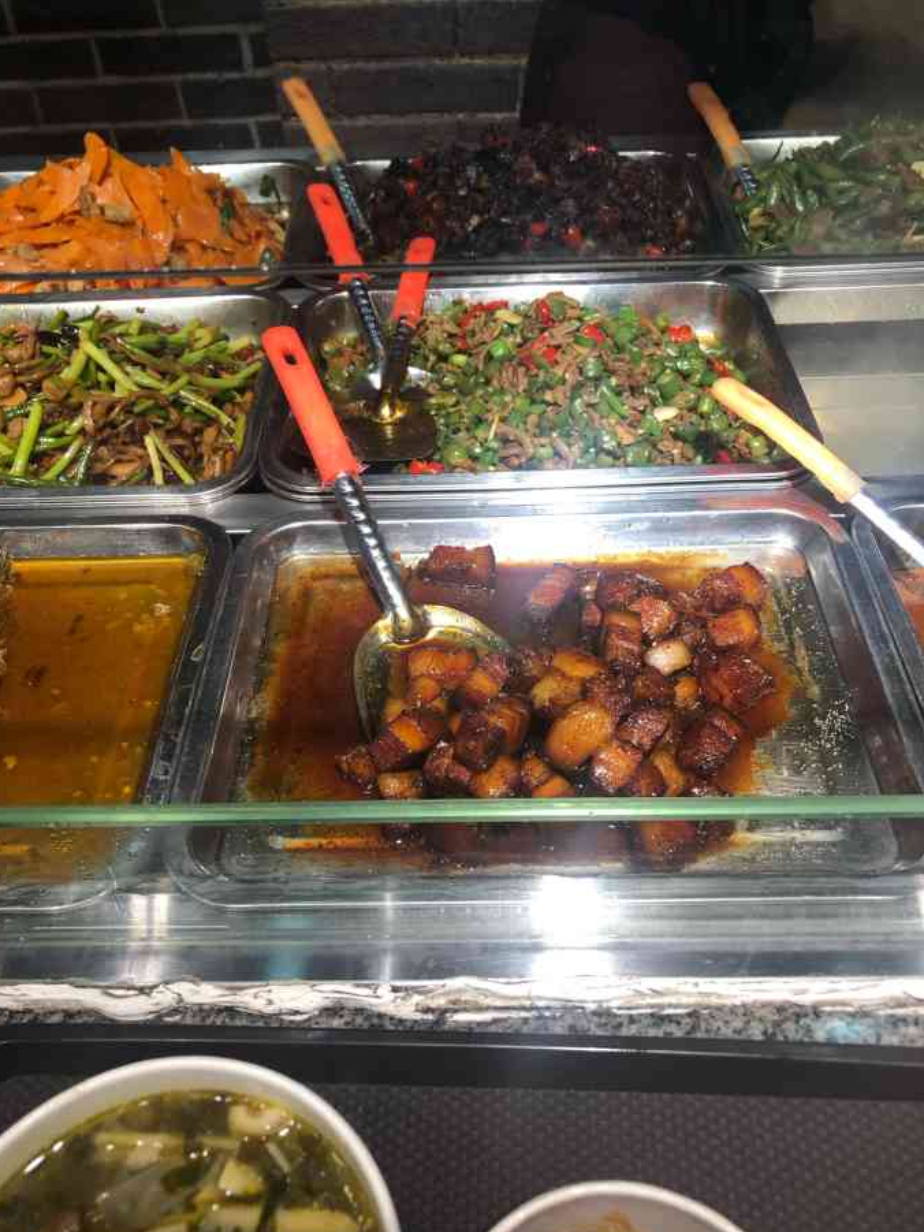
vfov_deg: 61.6
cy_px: 637
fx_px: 1032
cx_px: 463
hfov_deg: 48.2
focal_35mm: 29
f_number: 1.8
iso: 25
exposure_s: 1/50
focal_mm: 3.99
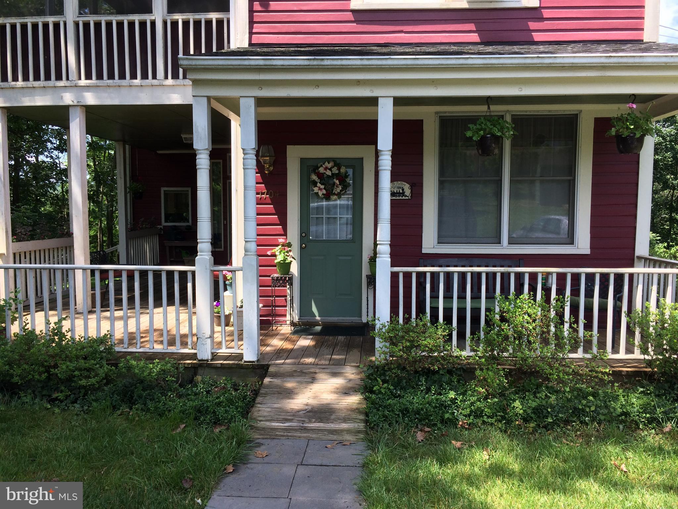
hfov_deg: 61.7
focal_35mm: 29
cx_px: 339
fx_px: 568
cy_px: 254
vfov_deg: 48.2
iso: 32
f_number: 2.2
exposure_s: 1/488
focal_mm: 4.15
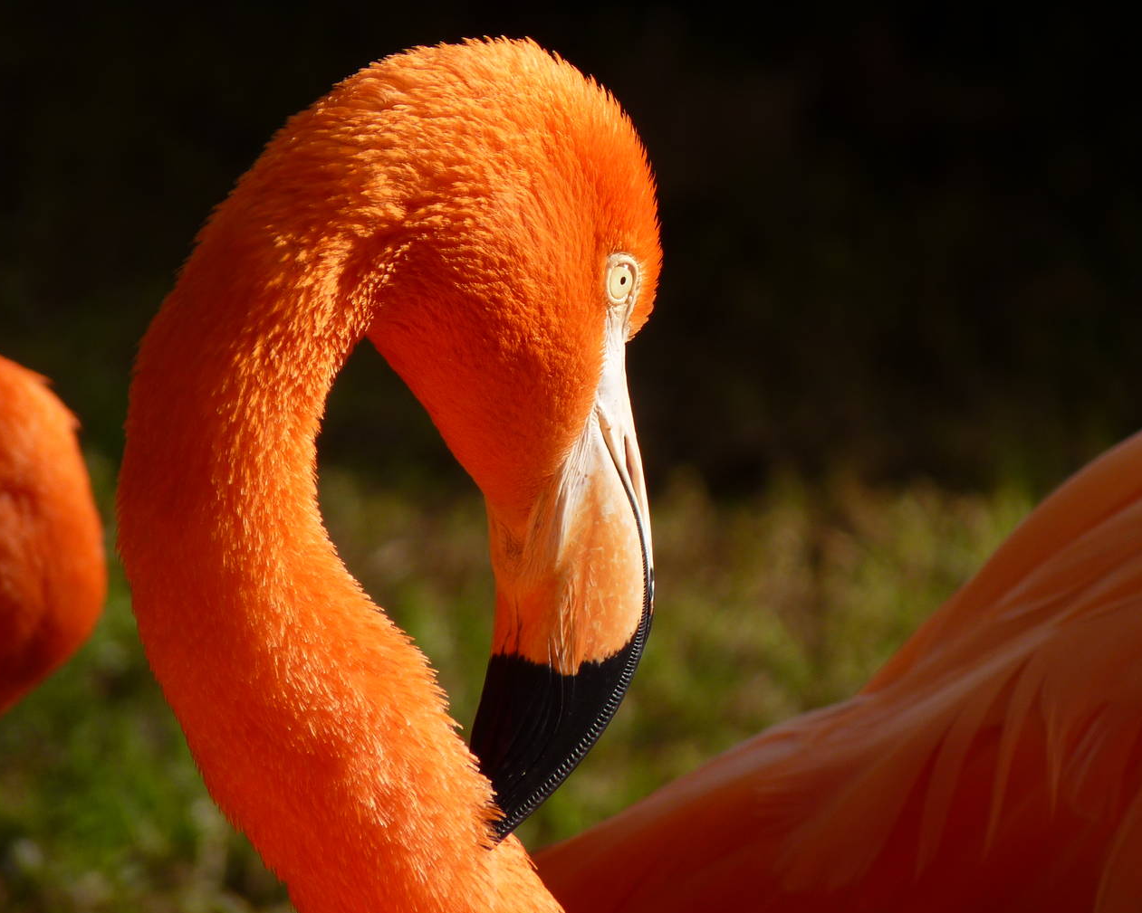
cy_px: 427
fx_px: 20348
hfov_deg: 3.2
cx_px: 599
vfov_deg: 2.6
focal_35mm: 602
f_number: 4.4
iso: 80
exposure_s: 1/640
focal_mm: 86.4
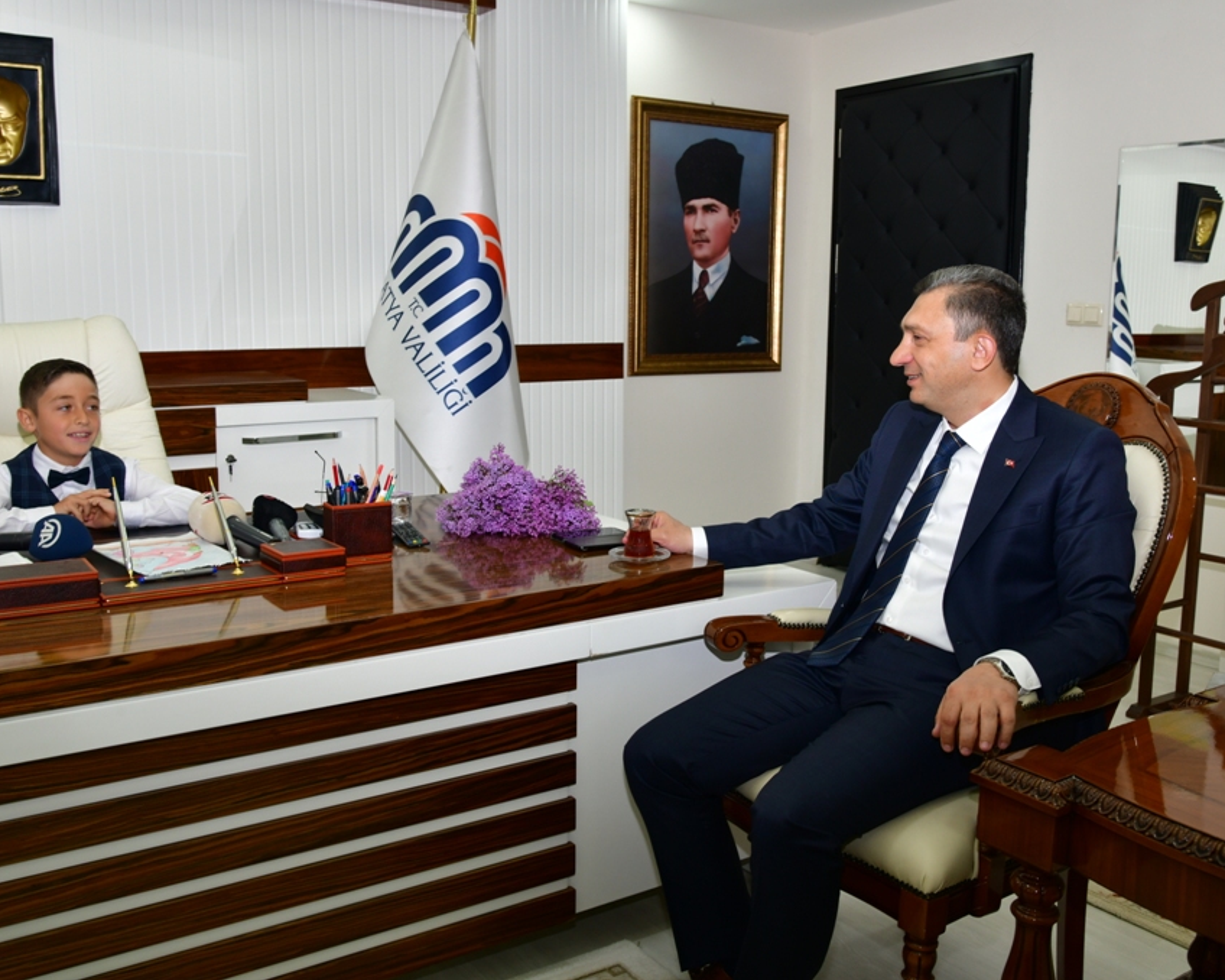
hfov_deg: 52.8
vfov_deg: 43.3
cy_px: 488
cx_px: 586
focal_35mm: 34
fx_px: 1232
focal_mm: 30
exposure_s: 1/100
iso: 500
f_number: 7.1
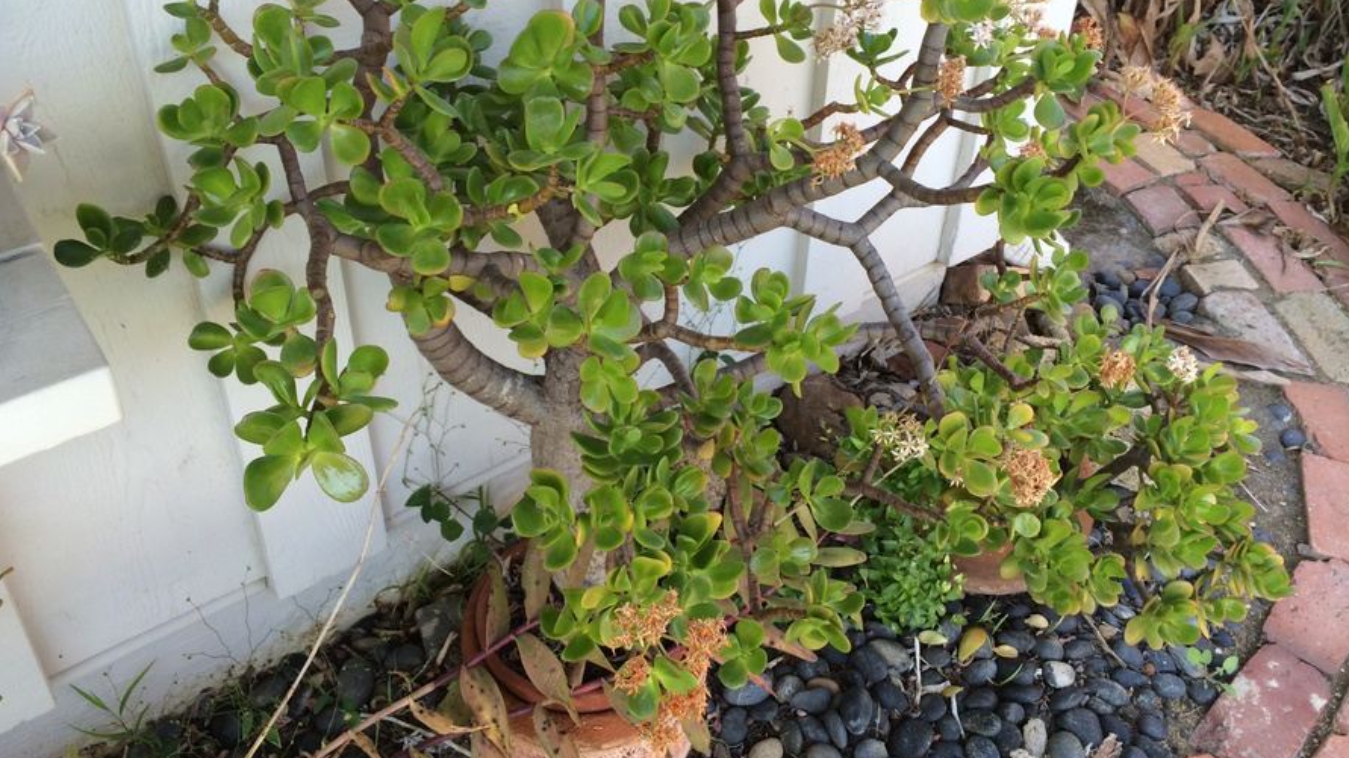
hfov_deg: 59.5
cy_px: 287
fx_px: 1180
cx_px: 680
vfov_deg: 35.4
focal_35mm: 33
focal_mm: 4.12
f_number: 2.2
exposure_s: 1/161
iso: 32
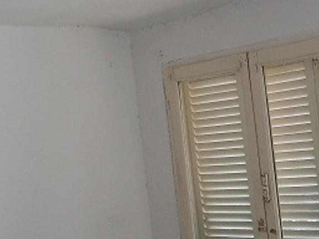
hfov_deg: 24.4
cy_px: 128
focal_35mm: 80
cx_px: 195
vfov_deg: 18.4
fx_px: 737
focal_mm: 5.7
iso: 80
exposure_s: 1/40
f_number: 2.9
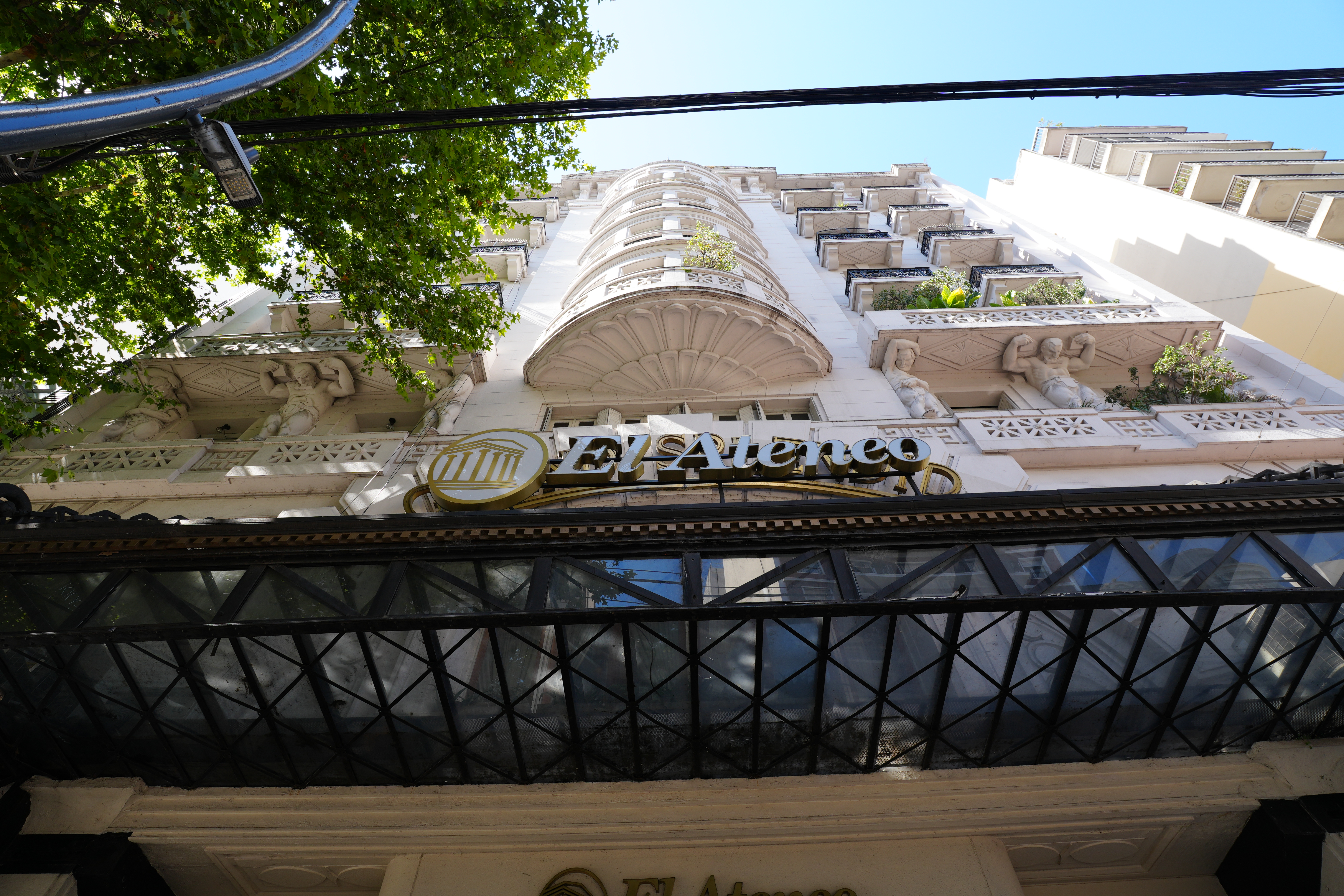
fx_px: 616
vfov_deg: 72.1
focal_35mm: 16
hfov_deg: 95.0
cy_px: 448
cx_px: 672
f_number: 5.6
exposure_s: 1/80
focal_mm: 11
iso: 100
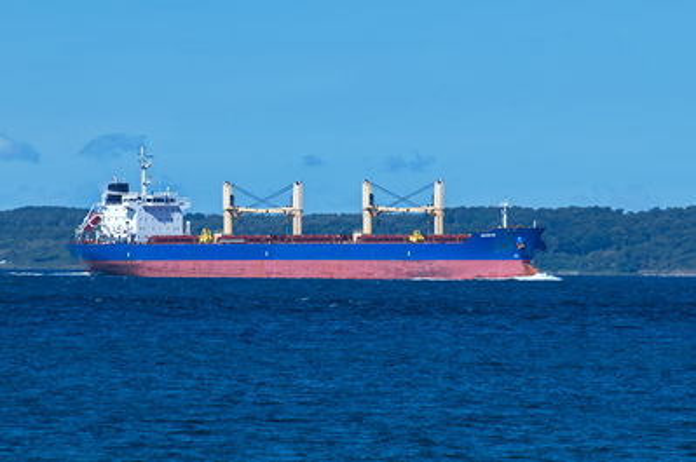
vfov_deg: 3.0
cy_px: 231
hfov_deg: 4.6
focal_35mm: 450
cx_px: 348
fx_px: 8689
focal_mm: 300
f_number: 13
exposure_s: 1/640
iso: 400
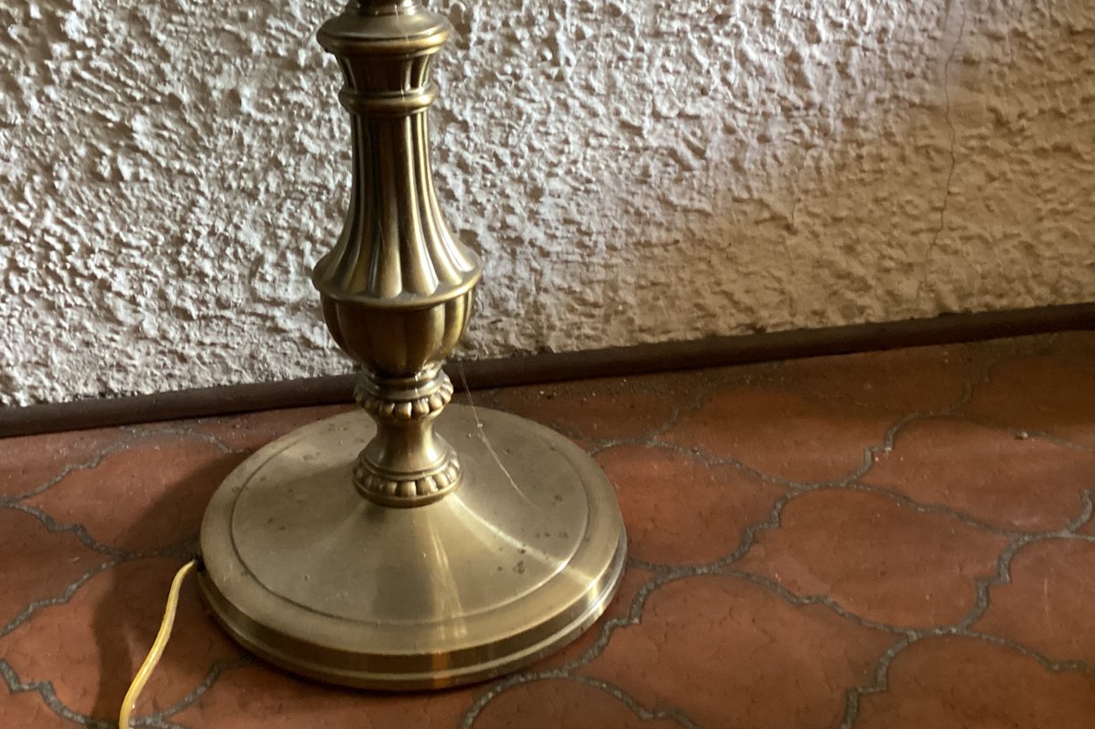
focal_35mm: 41
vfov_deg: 32.4
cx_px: 400
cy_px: 263
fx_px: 1247
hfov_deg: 46.9
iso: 400
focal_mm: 3.3
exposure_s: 1/40
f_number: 2.4
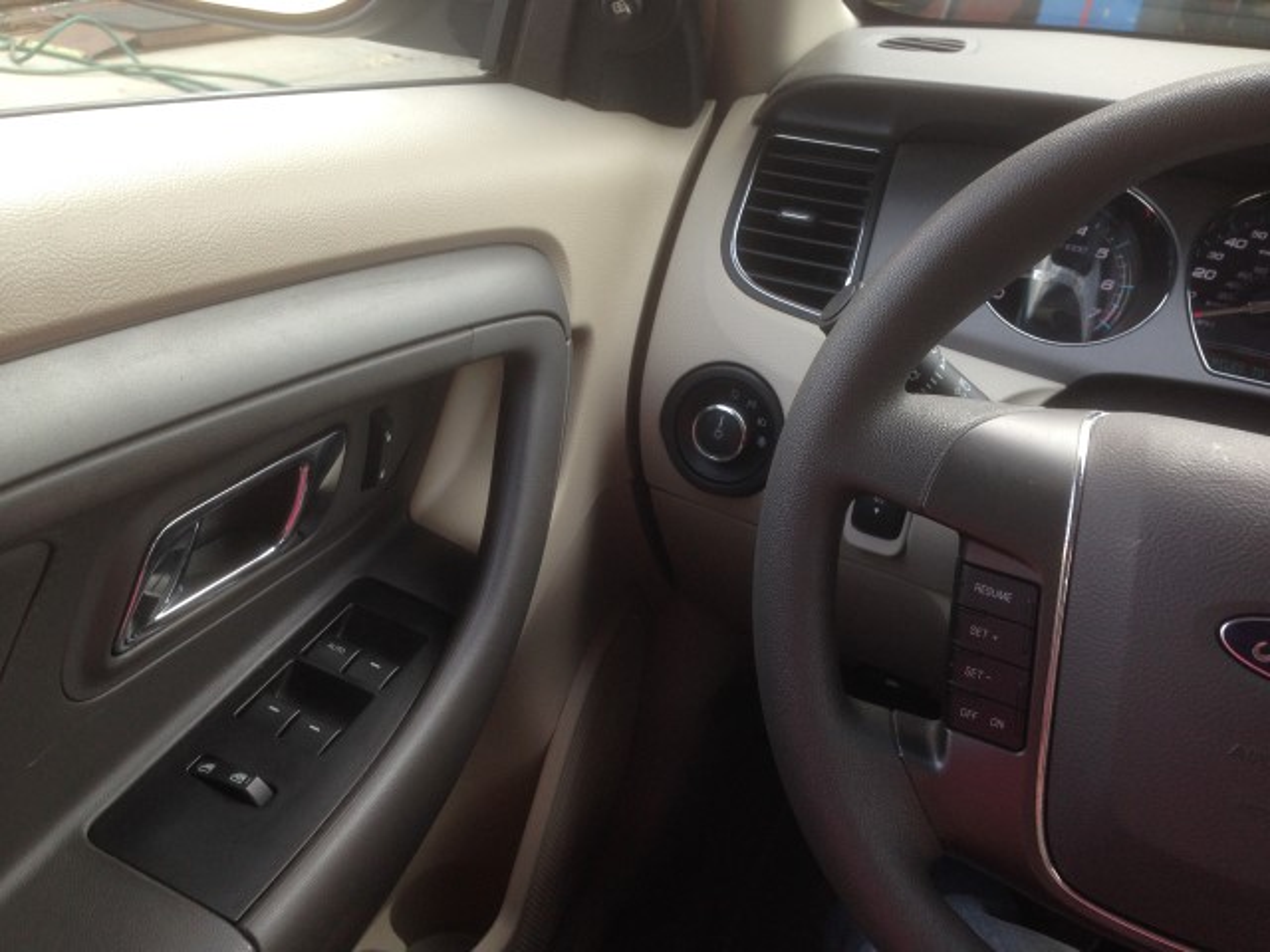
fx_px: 1211
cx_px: 635
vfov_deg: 42.9
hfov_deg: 55.4
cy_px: 476
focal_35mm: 33
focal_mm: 4.12
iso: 64
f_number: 2.4
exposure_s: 1/120
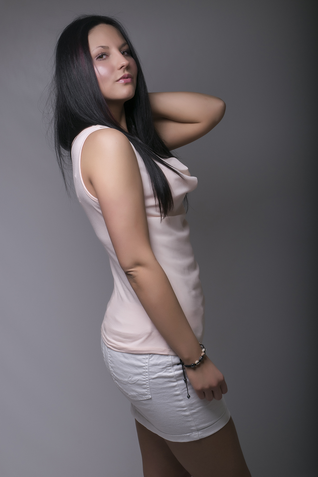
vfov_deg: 31.9
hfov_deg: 21.6
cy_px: 238
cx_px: 159
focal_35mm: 63
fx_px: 835
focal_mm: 42
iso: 100
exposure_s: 1/200
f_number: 16
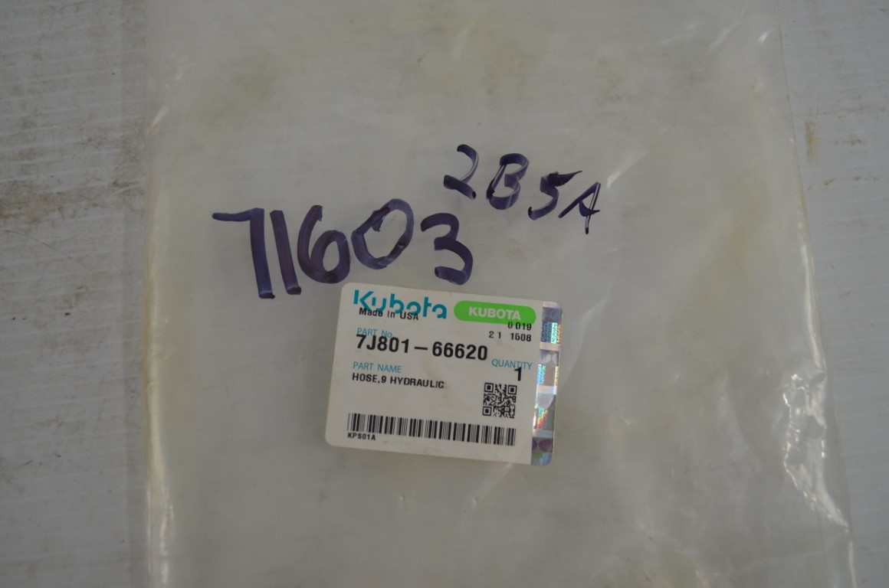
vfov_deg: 39.8
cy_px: 294
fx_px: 813
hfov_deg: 57.3
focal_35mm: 33
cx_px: 444
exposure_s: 1/80
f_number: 4.5
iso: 400
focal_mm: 22
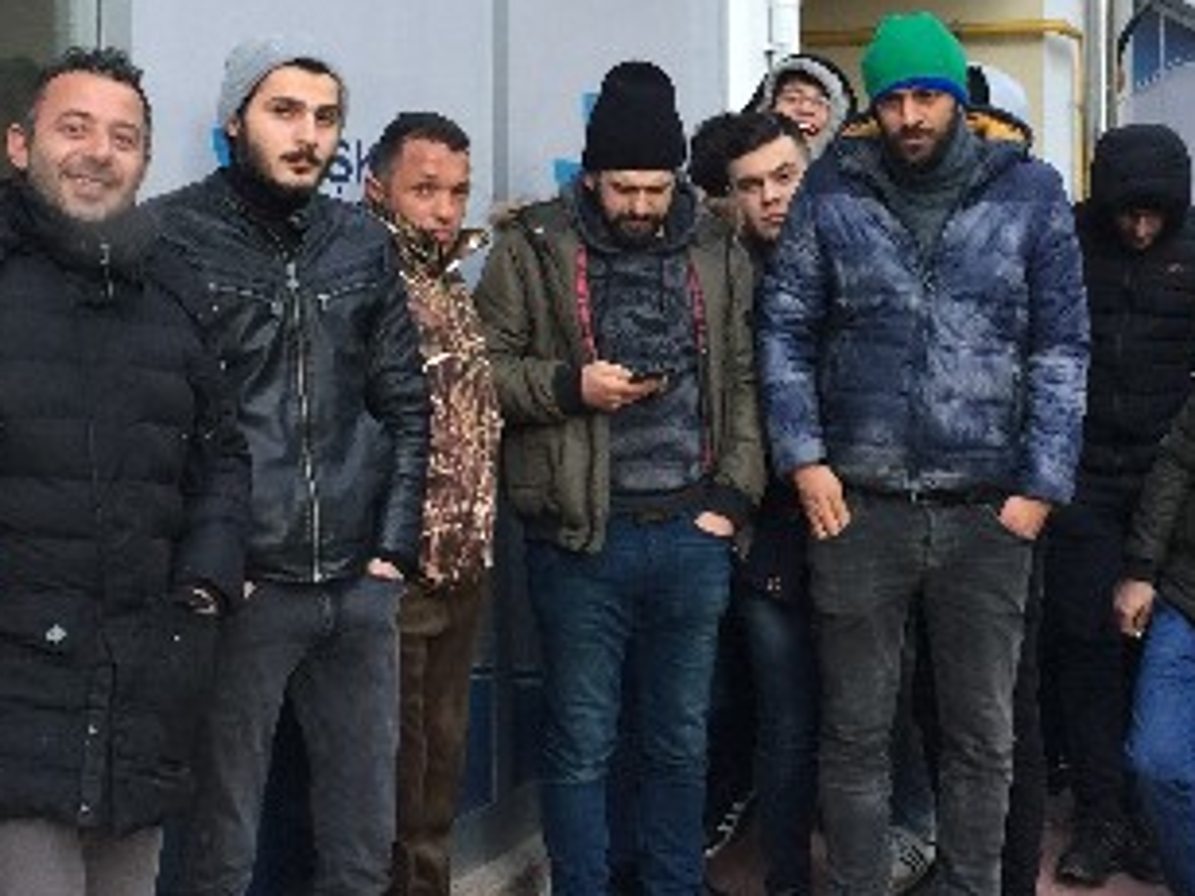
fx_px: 2175
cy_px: 272
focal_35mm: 63
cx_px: 652
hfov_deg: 30.7
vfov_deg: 23.1
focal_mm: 4.15
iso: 64
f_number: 2.2
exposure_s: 1/33
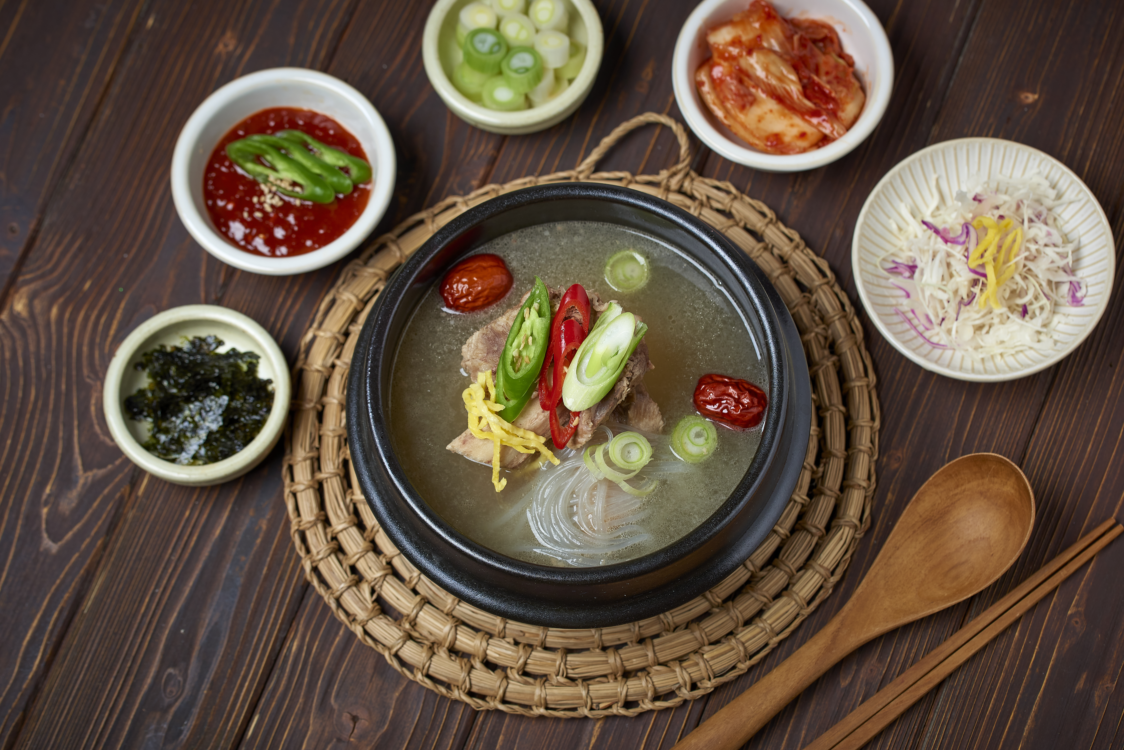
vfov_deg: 15.2
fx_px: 2811
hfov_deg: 22.6
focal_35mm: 90
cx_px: 562
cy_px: 375
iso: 250
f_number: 6.3
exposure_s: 1/160
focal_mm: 90
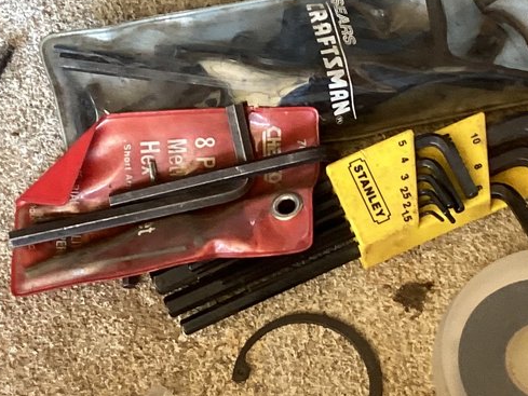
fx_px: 1465
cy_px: 270
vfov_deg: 15.4
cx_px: 302
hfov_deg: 20.4
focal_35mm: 96
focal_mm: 3.3
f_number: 2.4
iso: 200
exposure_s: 1/50
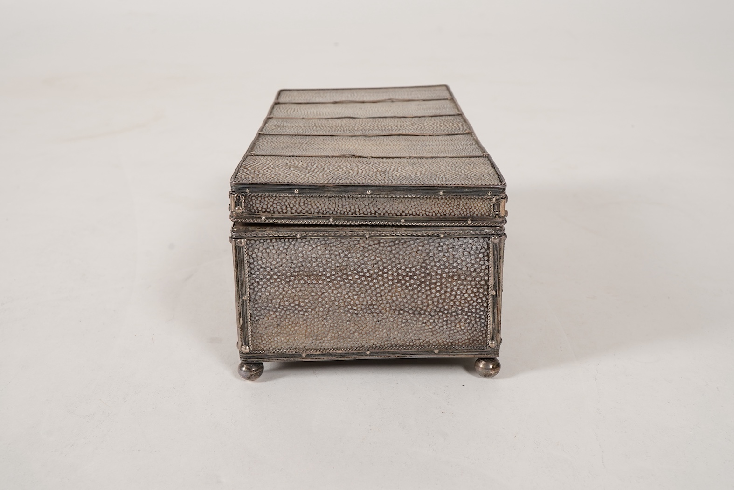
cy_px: 245
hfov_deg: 43.6
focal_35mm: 45
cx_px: 367
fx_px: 918
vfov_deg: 29.9
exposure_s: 1/125
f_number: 22
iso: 400
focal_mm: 30
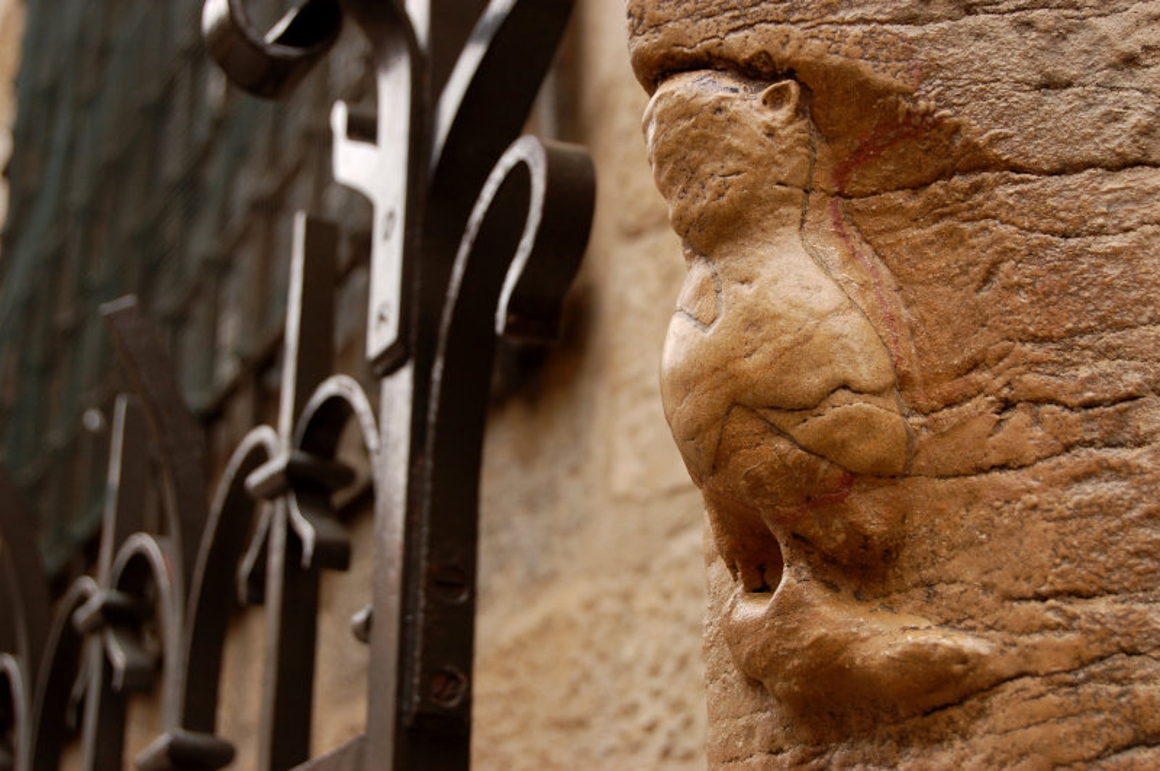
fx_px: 2415
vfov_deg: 18.2
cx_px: 580
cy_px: 386
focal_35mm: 75
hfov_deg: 27.0
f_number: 5.6
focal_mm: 50
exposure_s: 1/60
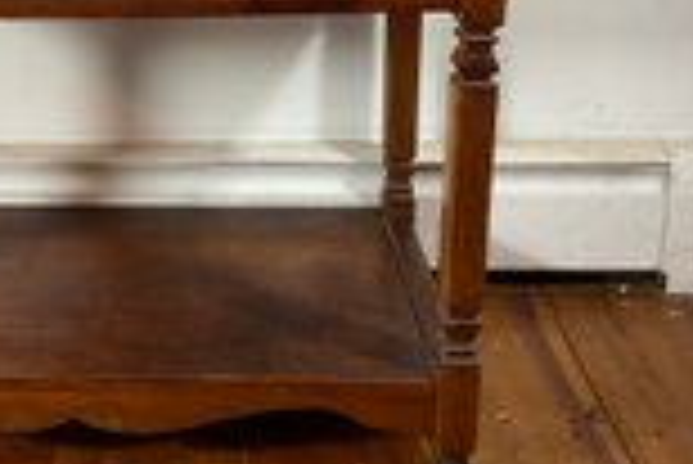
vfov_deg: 20.1
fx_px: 1291
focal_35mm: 67
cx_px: 101
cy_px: 70
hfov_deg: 29.1
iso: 64
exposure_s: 1/120
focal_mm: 3
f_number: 1.8
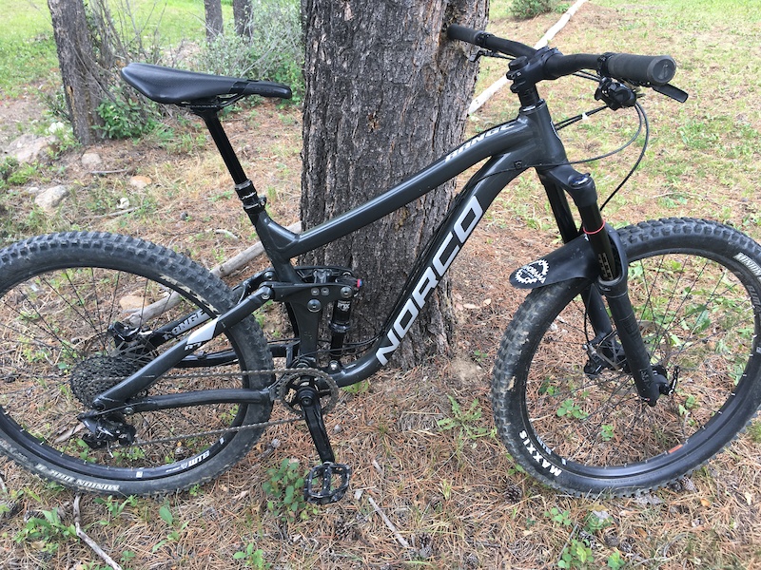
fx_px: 638
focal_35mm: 29
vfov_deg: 48.2
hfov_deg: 61.7
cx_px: 380
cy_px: 285
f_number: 2.2
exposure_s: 1/120
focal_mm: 4.15
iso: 25
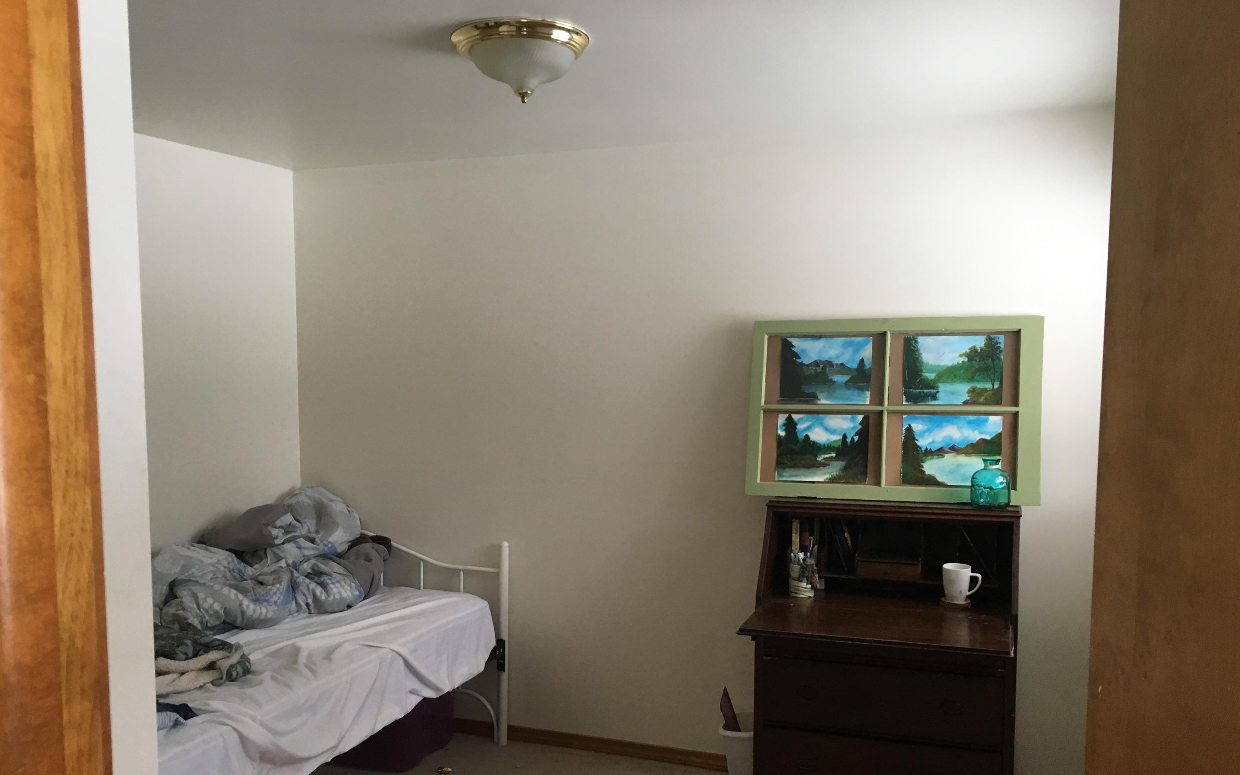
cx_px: 622
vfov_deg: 40.4
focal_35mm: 31
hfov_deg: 61.2
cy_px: 462
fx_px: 1048
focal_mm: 4.15
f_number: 2.2
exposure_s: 1/30
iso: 80
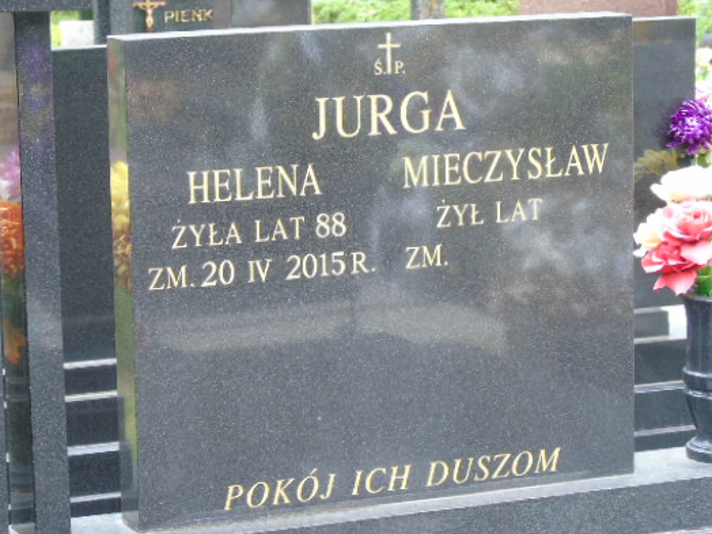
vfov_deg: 11.2
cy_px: 293
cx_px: 310
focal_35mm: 132
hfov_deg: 14.9
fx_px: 2715
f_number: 4.4
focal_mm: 19
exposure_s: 1/30
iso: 200
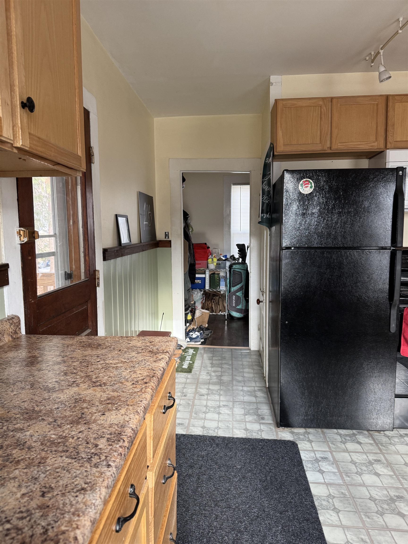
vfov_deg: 71.6
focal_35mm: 24
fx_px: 377
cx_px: 204
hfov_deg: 56.8
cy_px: 272
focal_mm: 6.76
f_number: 1.78
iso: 200
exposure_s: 1/61
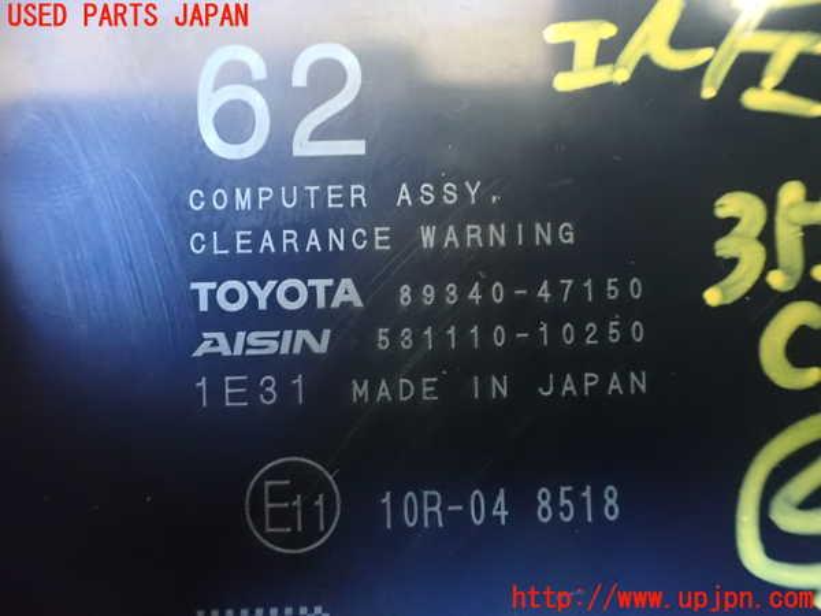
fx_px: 712
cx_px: 410
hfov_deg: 60.0
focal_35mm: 30
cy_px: 308
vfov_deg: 46.8
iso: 1600
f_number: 2.3
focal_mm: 5.4
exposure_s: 1/20
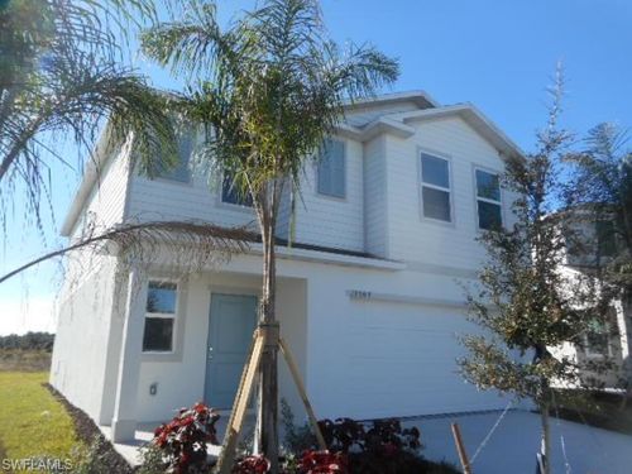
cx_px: 316
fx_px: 456
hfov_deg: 69.4
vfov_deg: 54.9
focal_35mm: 25
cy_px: 237
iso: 80
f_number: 3.7
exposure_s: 1/500
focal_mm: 4.5
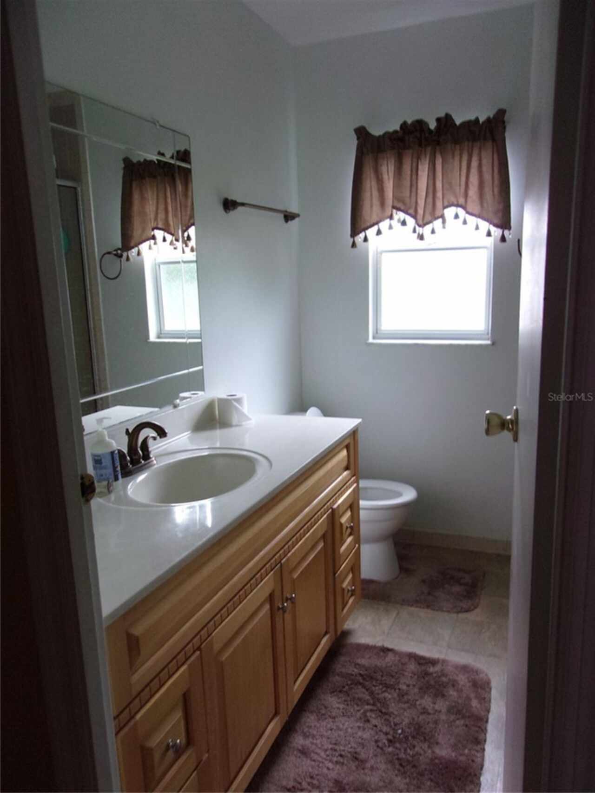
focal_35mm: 27
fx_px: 619
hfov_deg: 51.4
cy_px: 396
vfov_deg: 65.3
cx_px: 298
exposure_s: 1/34
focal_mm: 4.9
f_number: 3
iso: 198
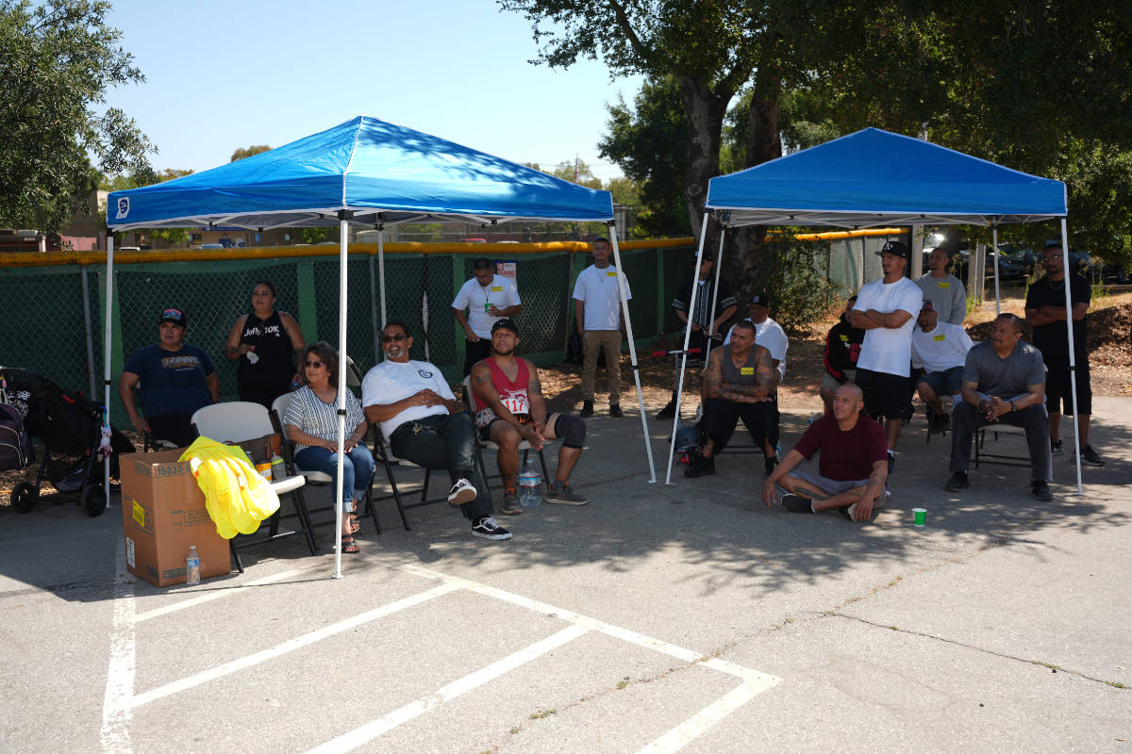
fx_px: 1091
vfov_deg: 38.2
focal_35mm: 35
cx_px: 566
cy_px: 377
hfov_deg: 54.8
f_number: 4.5
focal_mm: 34.7
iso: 50
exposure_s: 1/250
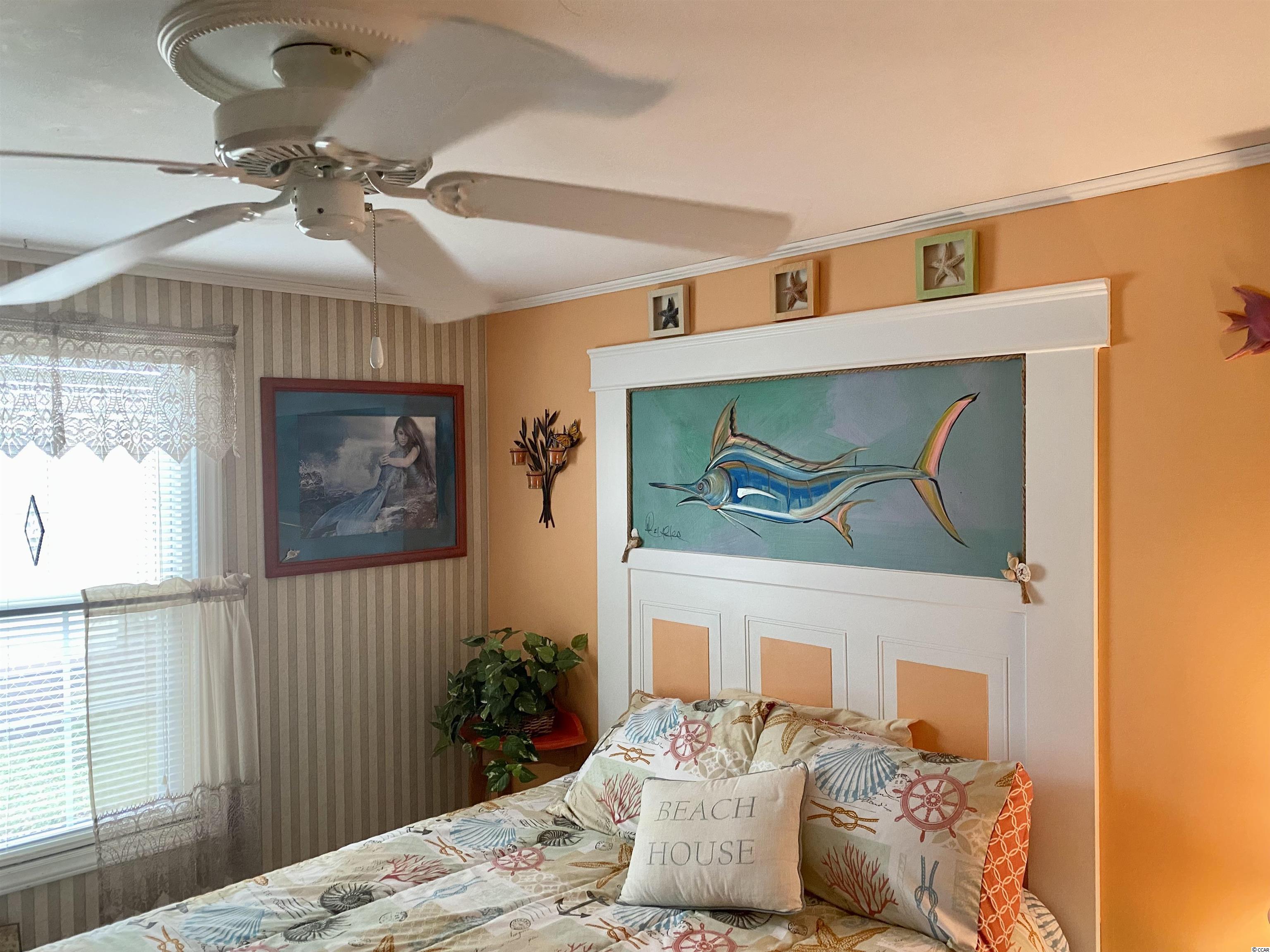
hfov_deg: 67.3
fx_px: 954
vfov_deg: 53.1
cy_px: 476
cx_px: 635
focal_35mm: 26
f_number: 1.8
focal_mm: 4.25
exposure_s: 1/60
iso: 200
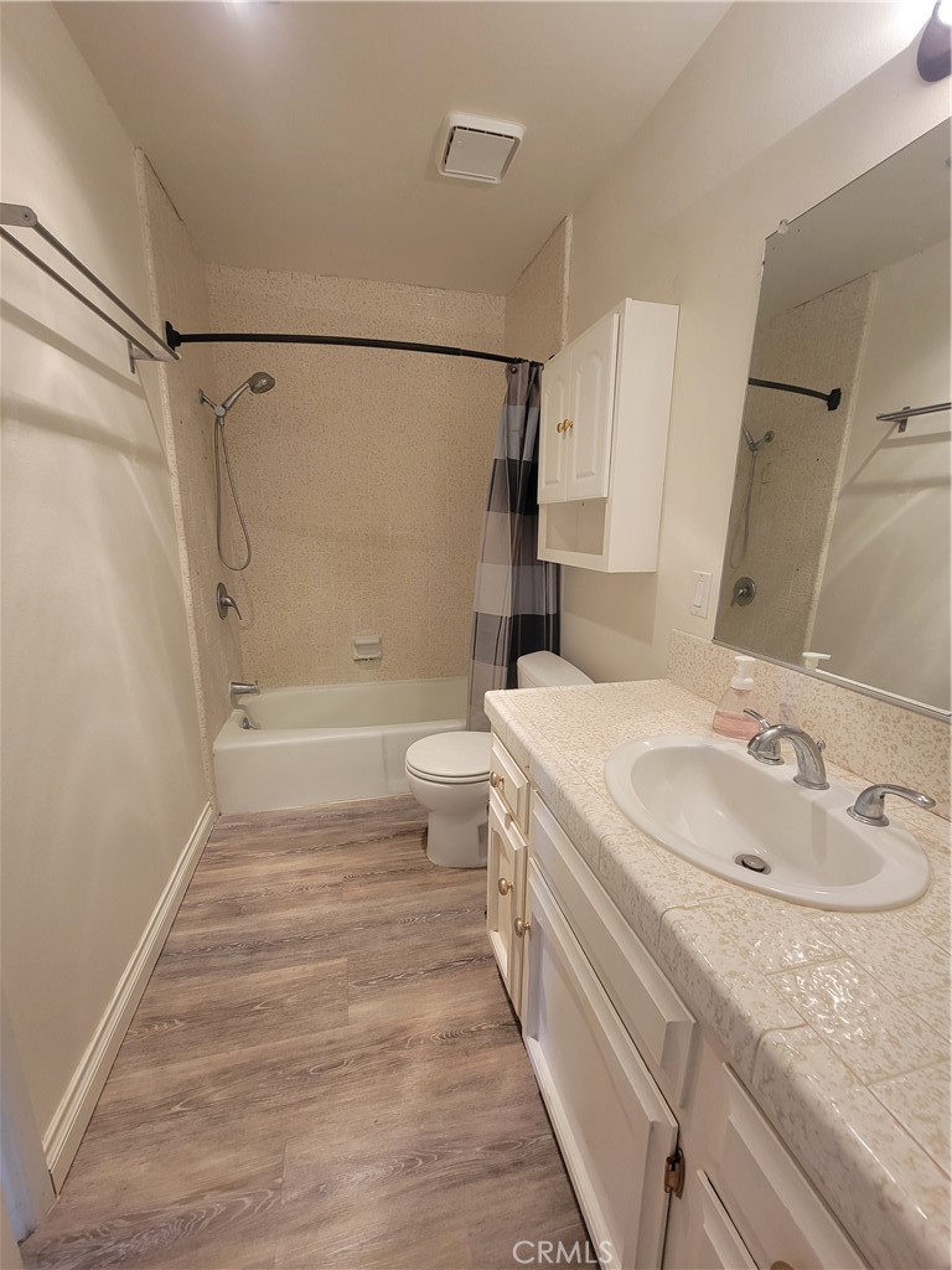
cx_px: 476
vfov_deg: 106.2
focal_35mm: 13
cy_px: 635
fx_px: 477
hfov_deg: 89.9
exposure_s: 1/60
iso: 200
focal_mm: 2.2
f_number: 2.2
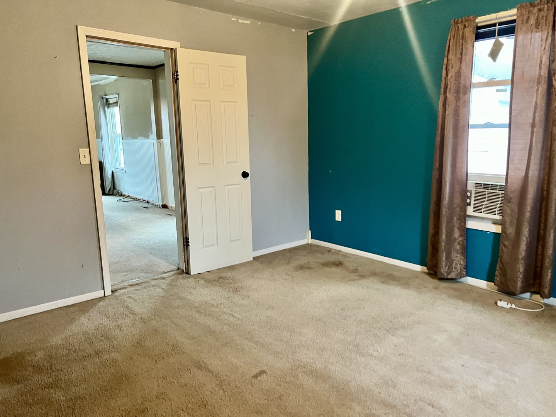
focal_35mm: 26
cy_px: 208
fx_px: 418
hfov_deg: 67.3
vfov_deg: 53.1
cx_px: 278
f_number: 1.5
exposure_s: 1/40
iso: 500
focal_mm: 5.7
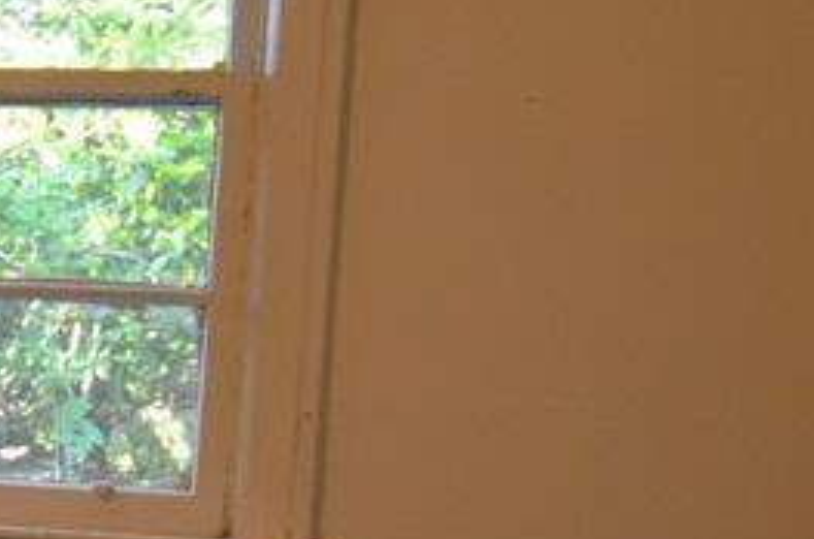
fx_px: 3429
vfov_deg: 8.9
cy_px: 516
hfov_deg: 11.4
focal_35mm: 152
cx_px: -1105
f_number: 3.5
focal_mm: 18
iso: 560
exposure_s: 1/30
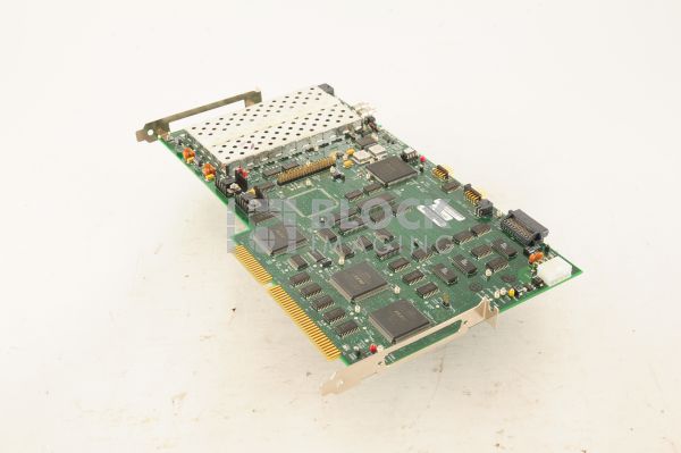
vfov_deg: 26.9
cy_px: 226
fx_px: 945
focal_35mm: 50
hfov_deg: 39.6
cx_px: 340
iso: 1600
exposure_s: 1/160
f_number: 13
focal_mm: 50
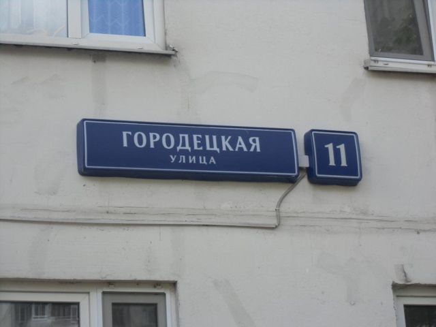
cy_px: 164
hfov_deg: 19.8
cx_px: 218
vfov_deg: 14.9
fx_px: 1247
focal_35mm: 99
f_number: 5.2
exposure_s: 1/100
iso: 64
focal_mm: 17.45
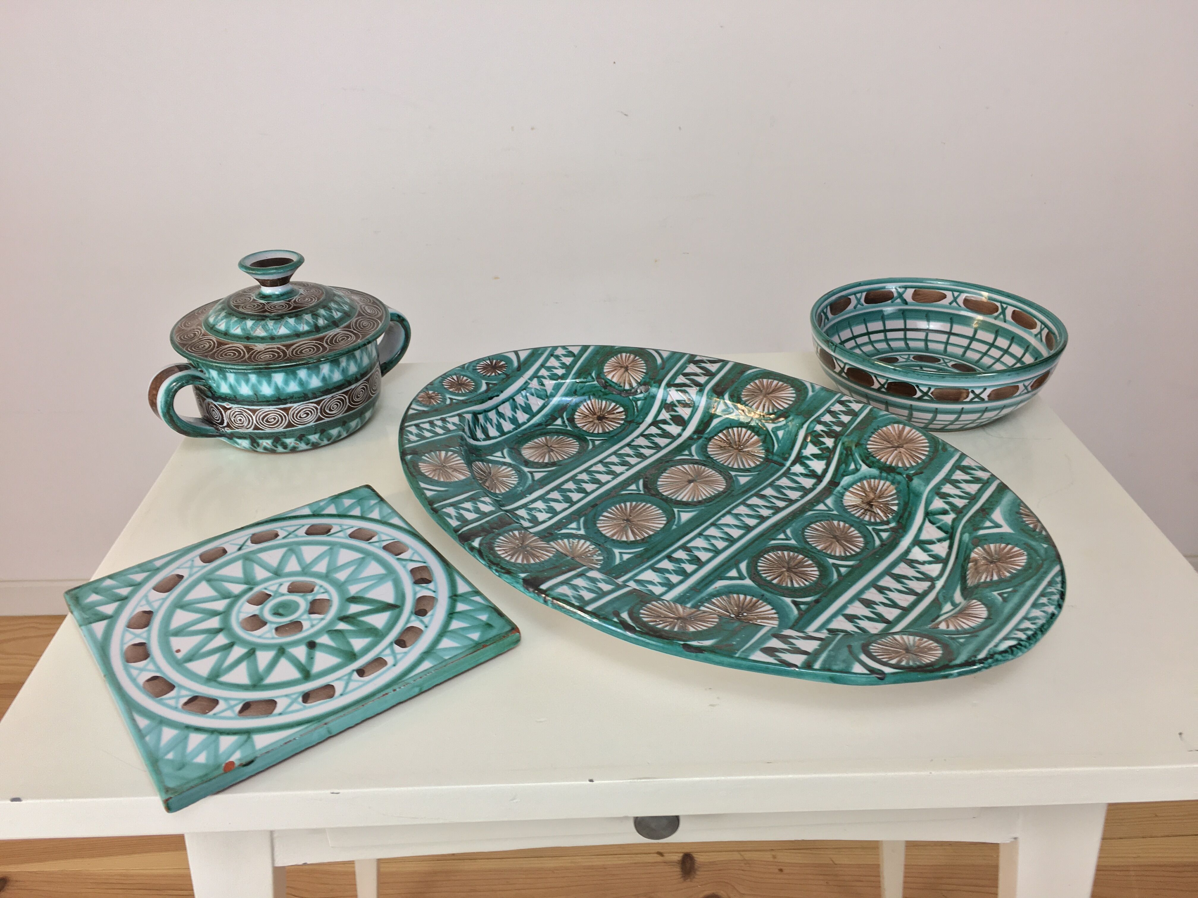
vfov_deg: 48.2
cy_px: 449
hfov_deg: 61.7
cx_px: 599
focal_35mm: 29
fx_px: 1004
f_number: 2.2
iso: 25
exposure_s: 1/33
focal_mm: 4.15
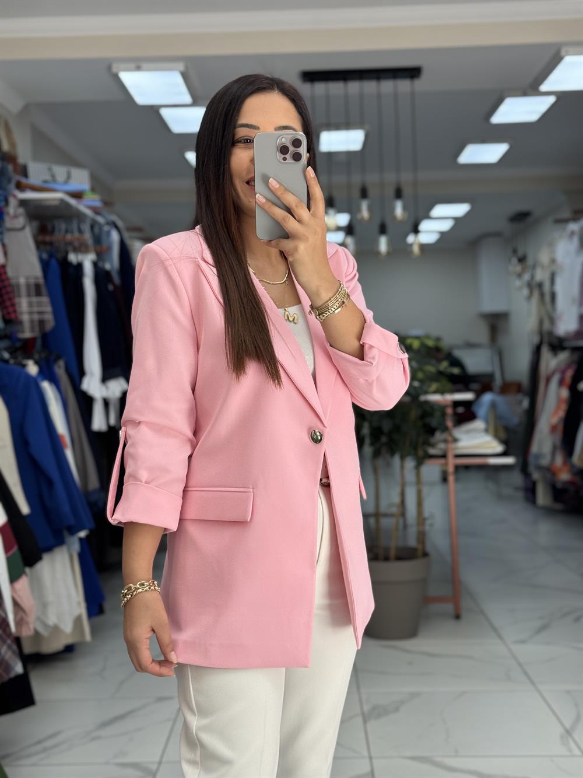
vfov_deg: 39.7
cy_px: 389
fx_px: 1078
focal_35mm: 48
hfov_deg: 30.3
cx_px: 292
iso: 64
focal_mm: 6.76
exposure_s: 1/172
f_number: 1.78
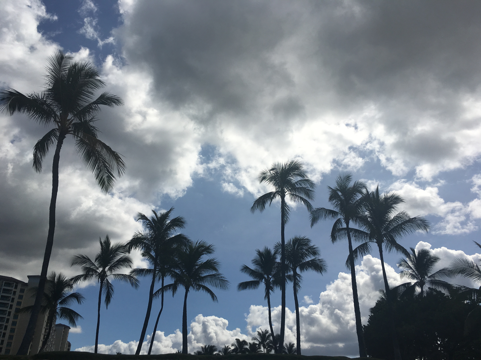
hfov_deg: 61.7
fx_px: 403
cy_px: 180
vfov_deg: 48.2
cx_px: 240
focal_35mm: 29
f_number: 2.2
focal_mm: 4.15
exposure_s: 1/5917
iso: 25
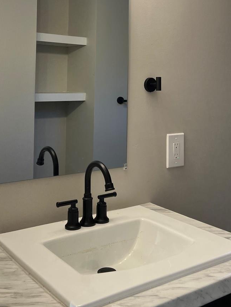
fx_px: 409
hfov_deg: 31.5
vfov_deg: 40.4
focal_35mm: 46
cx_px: 123
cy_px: 89
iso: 40
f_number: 1.5
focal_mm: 5.7
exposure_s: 1/136
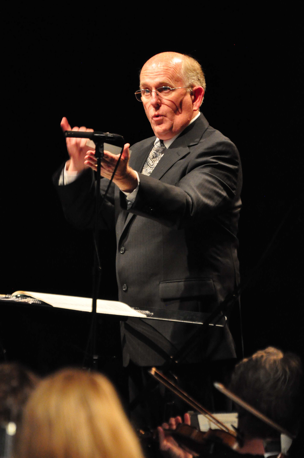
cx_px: 152
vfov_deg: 4.6
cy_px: 229
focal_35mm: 450
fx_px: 5714
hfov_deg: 3.0
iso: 3200
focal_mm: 300
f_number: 5.6
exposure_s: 1/125
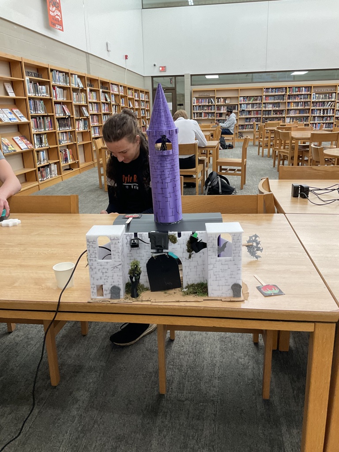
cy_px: 226
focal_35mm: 29
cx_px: 170
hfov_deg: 48.2
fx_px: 379
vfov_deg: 61.7
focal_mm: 3
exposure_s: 1/60
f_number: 1.8
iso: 80
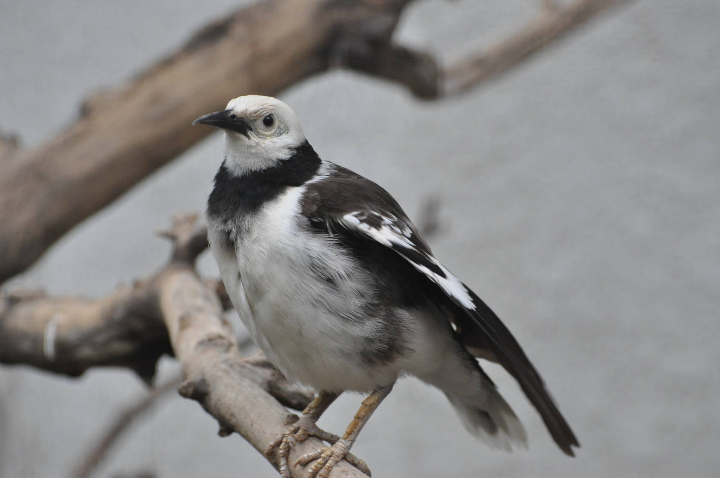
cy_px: 239
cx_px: 360
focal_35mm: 248
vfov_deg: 5.5
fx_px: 4944
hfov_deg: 8.3
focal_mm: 165
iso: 1600
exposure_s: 1/200
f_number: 5
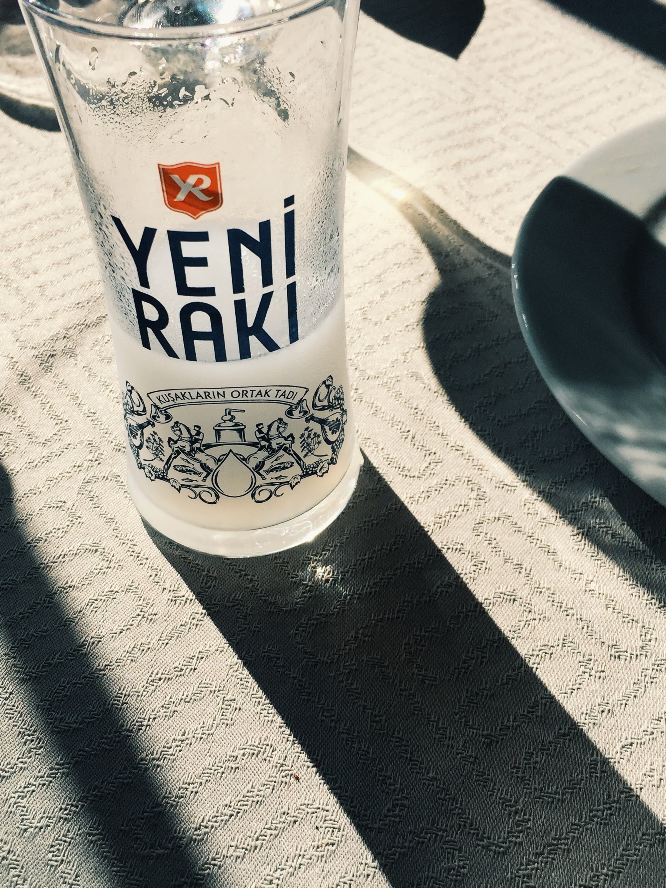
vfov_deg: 45.7
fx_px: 1052
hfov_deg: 35.1
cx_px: 293
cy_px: 409
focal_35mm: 41
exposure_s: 1/3597
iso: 32
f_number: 2.2
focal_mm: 4.15
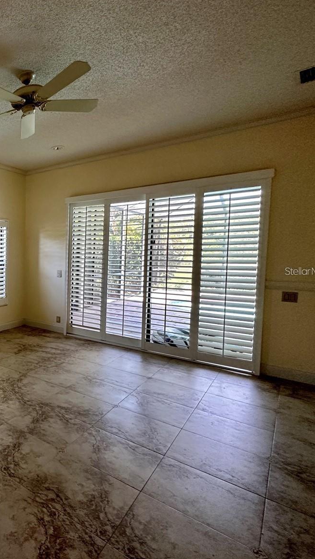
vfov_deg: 83.8
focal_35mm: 21
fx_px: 312
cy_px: 271
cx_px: -55
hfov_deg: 39.9
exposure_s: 1/120
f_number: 2.2
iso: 250
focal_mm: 2.22
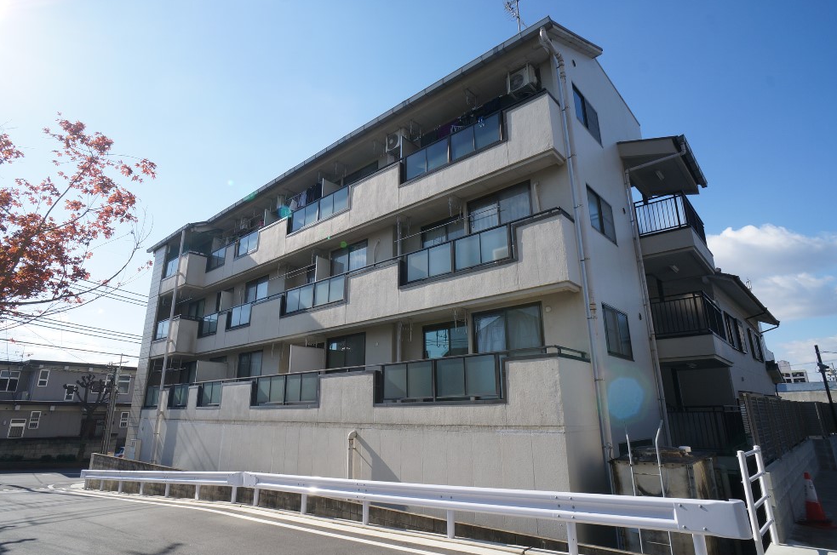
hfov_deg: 71.6
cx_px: 407
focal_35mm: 25
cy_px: 283
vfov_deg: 51.1
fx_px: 580
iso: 100
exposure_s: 1/125
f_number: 10
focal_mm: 16
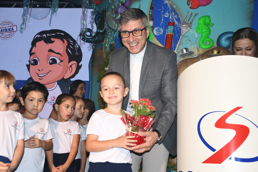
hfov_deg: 38.9
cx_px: 129
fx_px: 365
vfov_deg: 26.5
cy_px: 86
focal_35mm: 51
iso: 100
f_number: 4.2
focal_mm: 34
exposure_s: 1/60
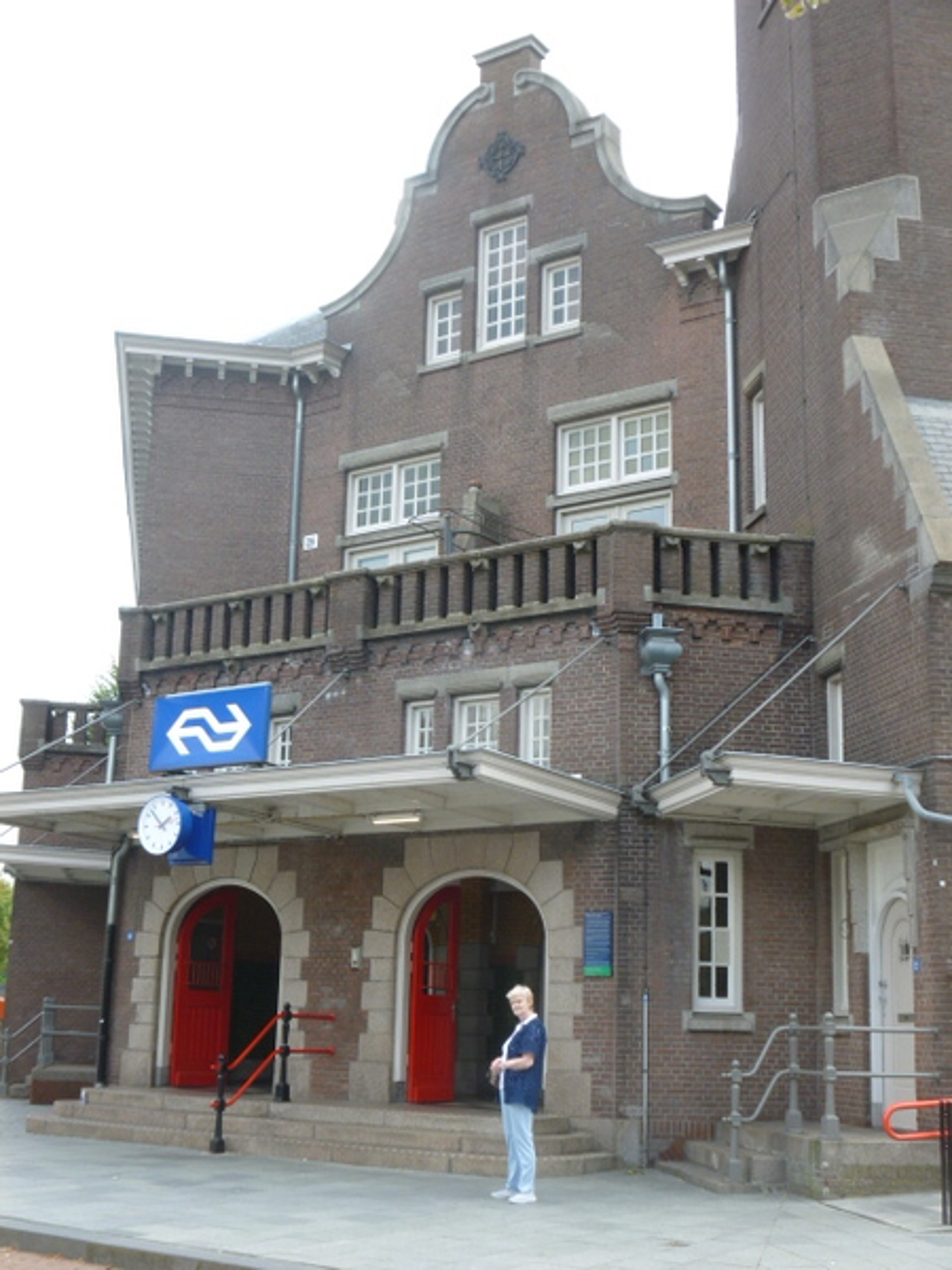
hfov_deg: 32.2
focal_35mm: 45
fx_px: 1650
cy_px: 635
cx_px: 476
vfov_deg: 42.1
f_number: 3.9
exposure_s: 1/125
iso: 100
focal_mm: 8
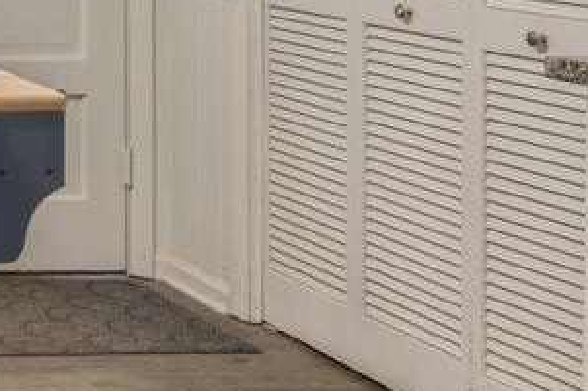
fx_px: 1551
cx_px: -557
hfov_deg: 16.7
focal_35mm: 95
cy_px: -124
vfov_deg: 13.8
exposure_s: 1/2
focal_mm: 14
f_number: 8
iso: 64
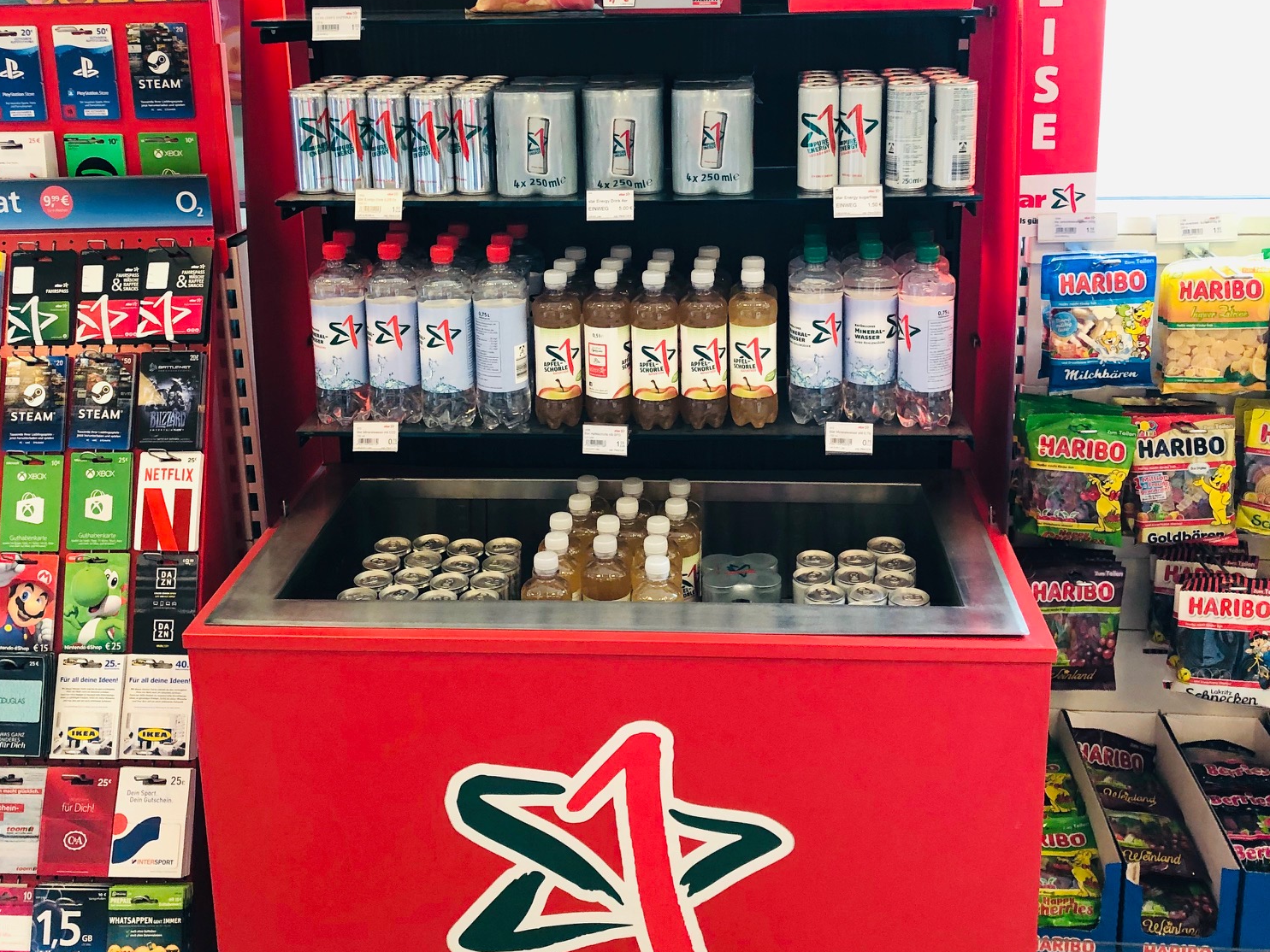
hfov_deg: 49.0
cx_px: 624
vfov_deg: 37.3
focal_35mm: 38
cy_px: 315
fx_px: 1394
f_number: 1.8
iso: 32
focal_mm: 4
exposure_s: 1/25
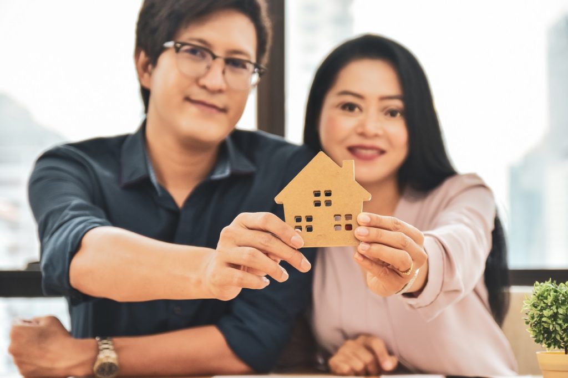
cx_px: 284
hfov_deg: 27.0
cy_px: 189
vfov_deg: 18.2
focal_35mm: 75
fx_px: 1183
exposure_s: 1/125
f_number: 2.8
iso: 400
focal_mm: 50
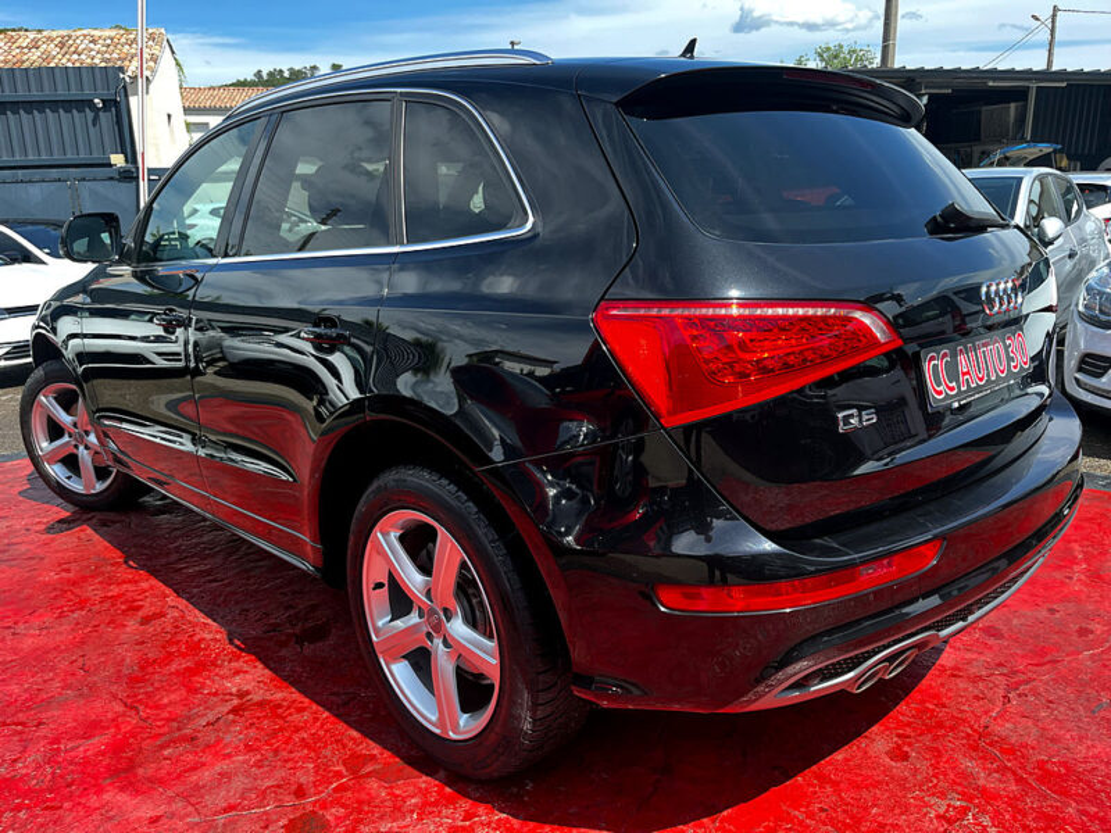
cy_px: 416
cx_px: 556
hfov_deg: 67.3
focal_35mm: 26
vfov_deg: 53.1
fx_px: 834
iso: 50
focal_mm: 5.1
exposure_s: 1/833
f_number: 1.6
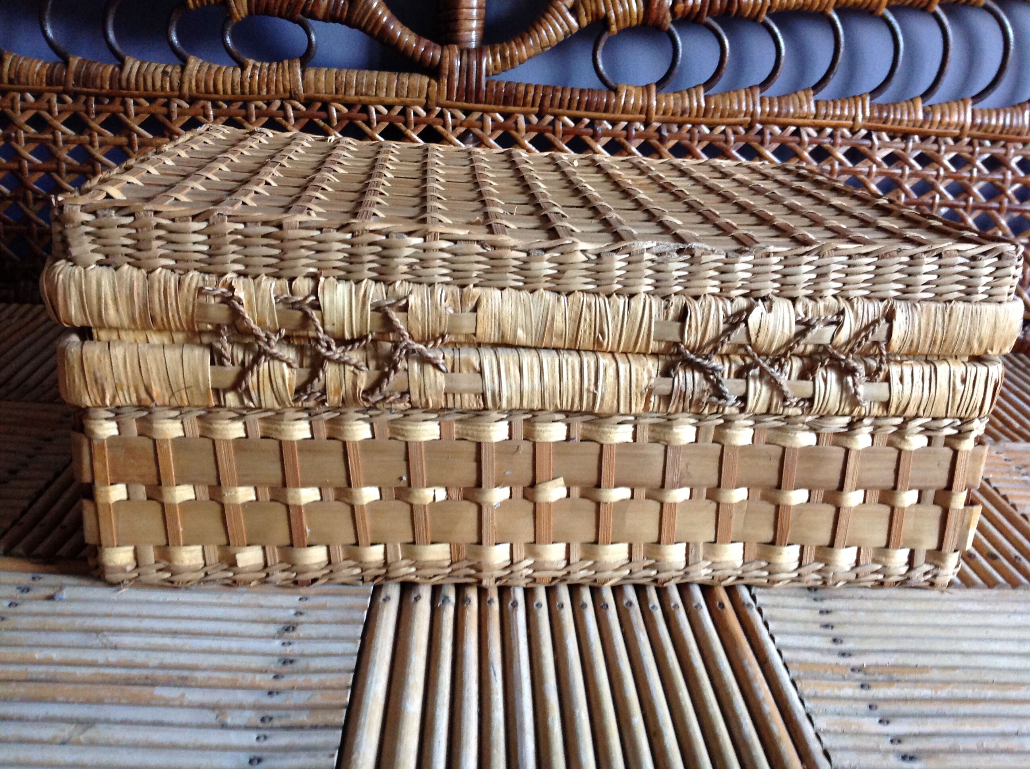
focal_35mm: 35
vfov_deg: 40.6
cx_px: 515
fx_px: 1040
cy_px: 384
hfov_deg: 52.7
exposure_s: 1/15
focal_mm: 4.28
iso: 200
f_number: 2.4
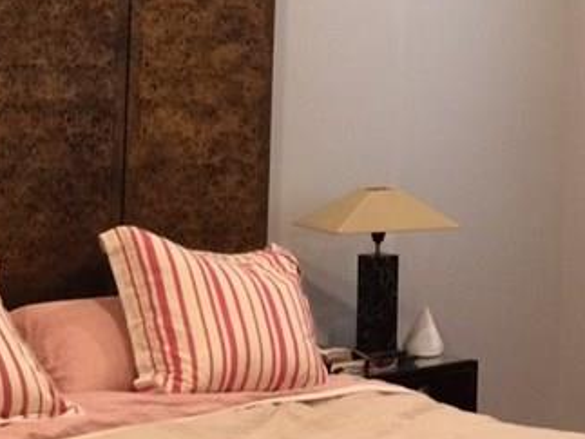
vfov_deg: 15.9
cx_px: 502
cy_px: 67
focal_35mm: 92
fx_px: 1554
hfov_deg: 21.0
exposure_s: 1/30
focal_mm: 4.15
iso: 200
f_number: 2.2
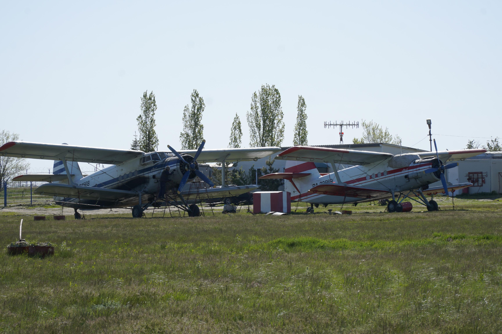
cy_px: 167
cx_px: 251
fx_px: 1945
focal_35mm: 140
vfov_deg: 9.8
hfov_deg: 14.7
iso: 100
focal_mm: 93
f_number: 13
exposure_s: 1/125
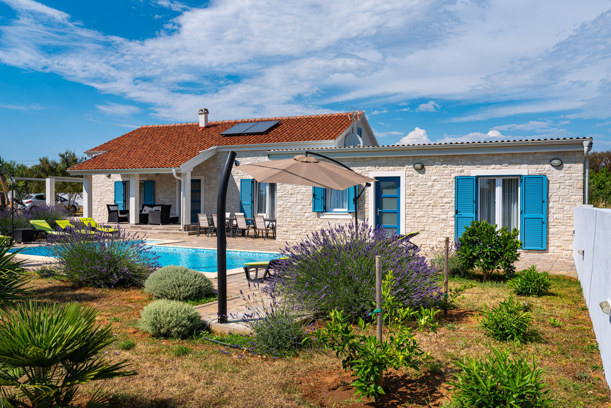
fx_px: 509
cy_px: 204
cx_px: 306
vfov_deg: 43.6
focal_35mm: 30
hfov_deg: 61.9
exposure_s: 1/250
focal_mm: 30
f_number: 9
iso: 100
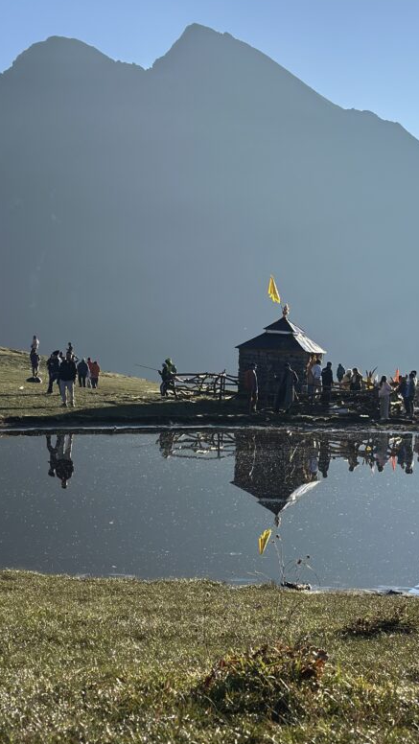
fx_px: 1362
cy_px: 385
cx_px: 270
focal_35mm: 69
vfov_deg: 30.6
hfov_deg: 17.5
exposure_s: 1/3257
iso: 80
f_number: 1.78
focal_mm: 6.86
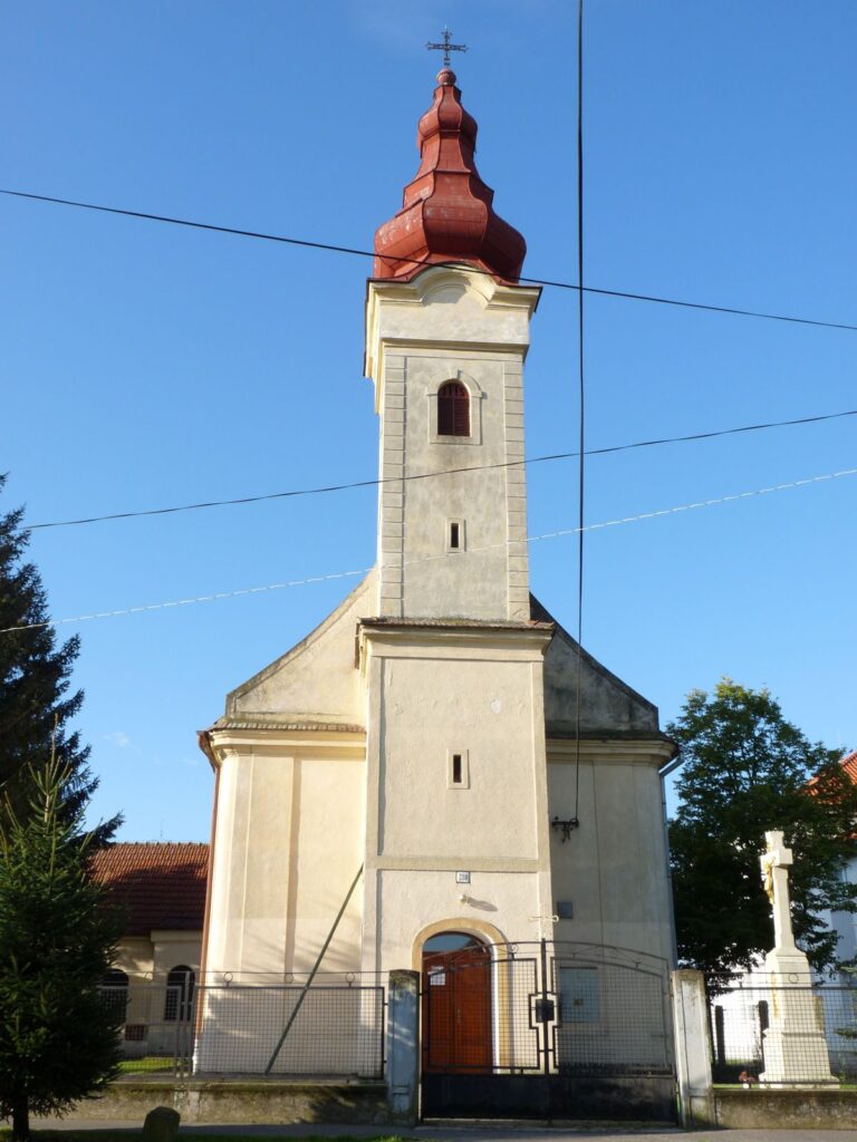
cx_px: 428
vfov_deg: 54.0
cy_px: 571
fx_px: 1122
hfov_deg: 41.8
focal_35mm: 34
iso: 100
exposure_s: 1/200
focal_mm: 6
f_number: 5.6
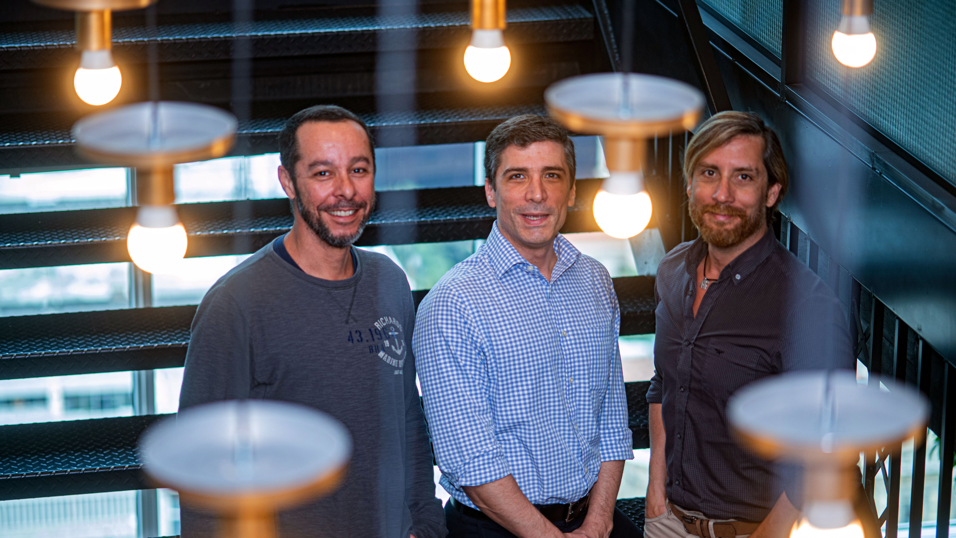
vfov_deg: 10.9
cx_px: 478
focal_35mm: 111
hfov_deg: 19.3
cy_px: 295
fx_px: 2814
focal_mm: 105
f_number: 3.2
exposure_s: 1/200
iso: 400
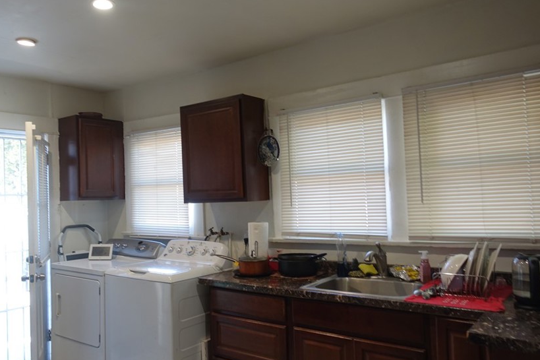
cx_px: 215
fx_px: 450
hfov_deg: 61.4
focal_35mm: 30
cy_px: 181
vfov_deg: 43.6
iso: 125
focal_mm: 8.8
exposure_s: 1/30
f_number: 2.5
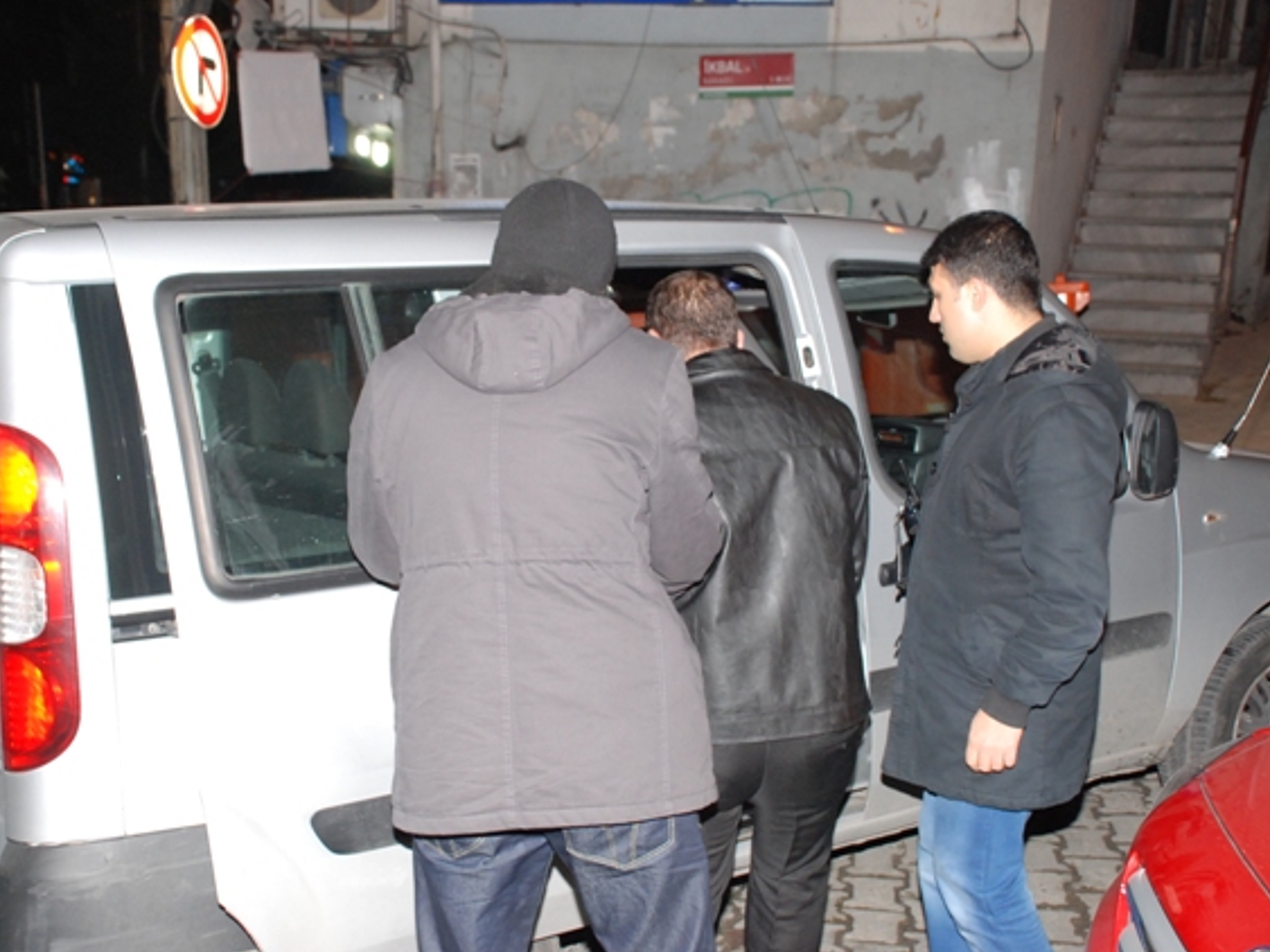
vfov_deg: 31.5
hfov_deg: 41.2
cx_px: 550
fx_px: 1687
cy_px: 469
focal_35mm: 46
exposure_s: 1/60
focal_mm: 28
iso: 1000
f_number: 7.1
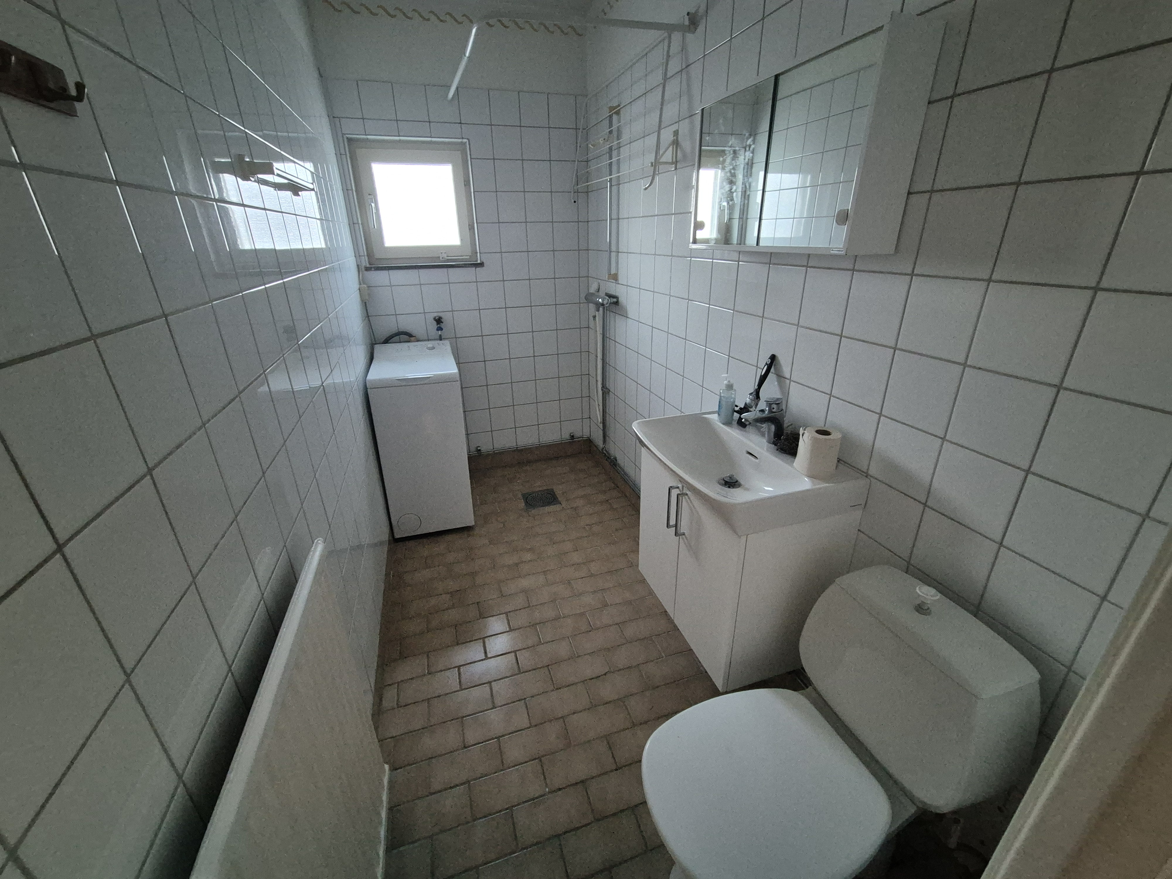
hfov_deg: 106.2
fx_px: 440
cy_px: 440
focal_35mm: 13
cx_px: 586
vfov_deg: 89.9
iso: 1600
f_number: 2.2
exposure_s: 1/50
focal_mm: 2.2
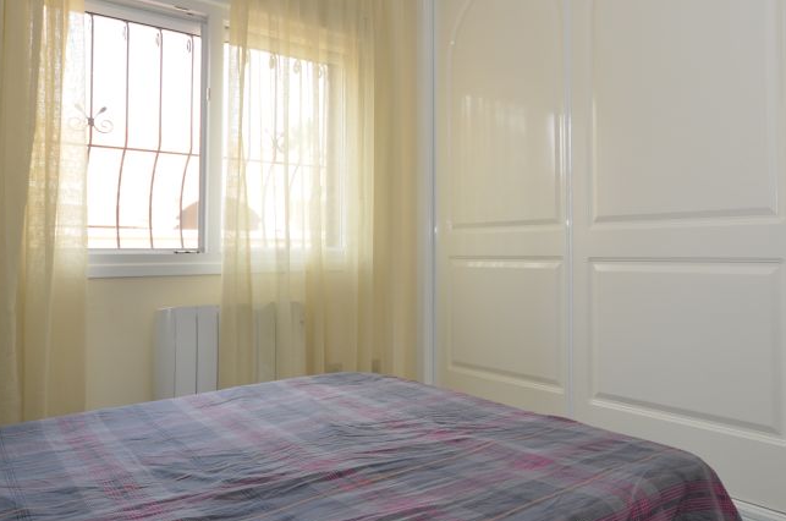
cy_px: 202
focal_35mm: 28
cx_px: 524
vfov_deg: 45.9
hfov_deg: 63.9
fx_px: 610
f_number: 4
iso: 220
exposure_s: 1/60
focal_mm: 10
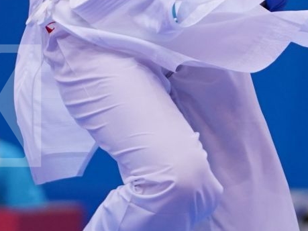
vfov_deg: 1.8
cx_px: 433
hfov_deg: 2.5
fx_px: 7143
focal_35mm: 803
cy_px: -133
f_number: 2.8
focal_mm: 142
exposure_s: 1/1000
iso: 1000
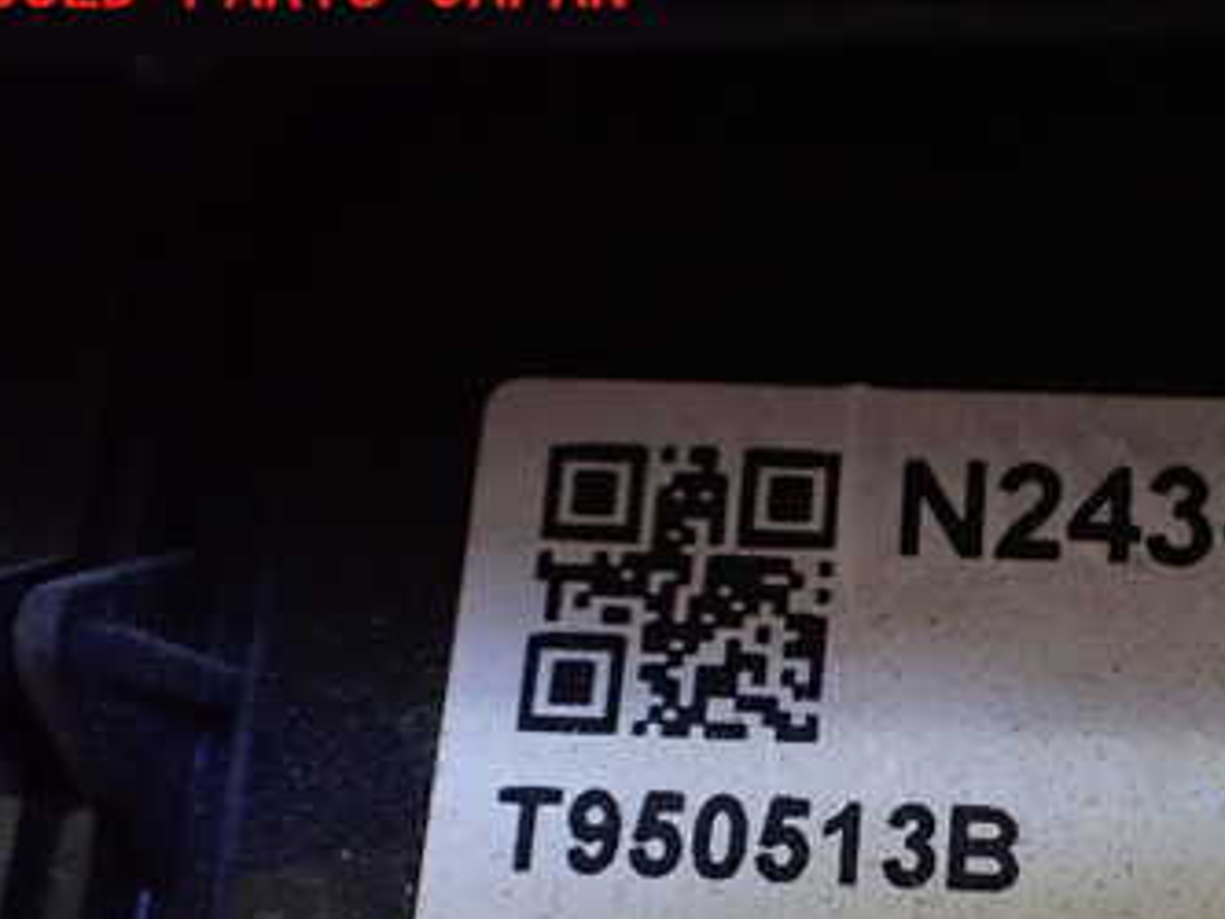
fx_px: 1912
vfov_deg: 26.4
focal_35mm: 54
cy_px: 765
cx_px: 1063
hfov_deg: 33.9
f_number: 2.3
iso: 800
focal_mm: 5.4
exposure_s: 1/60
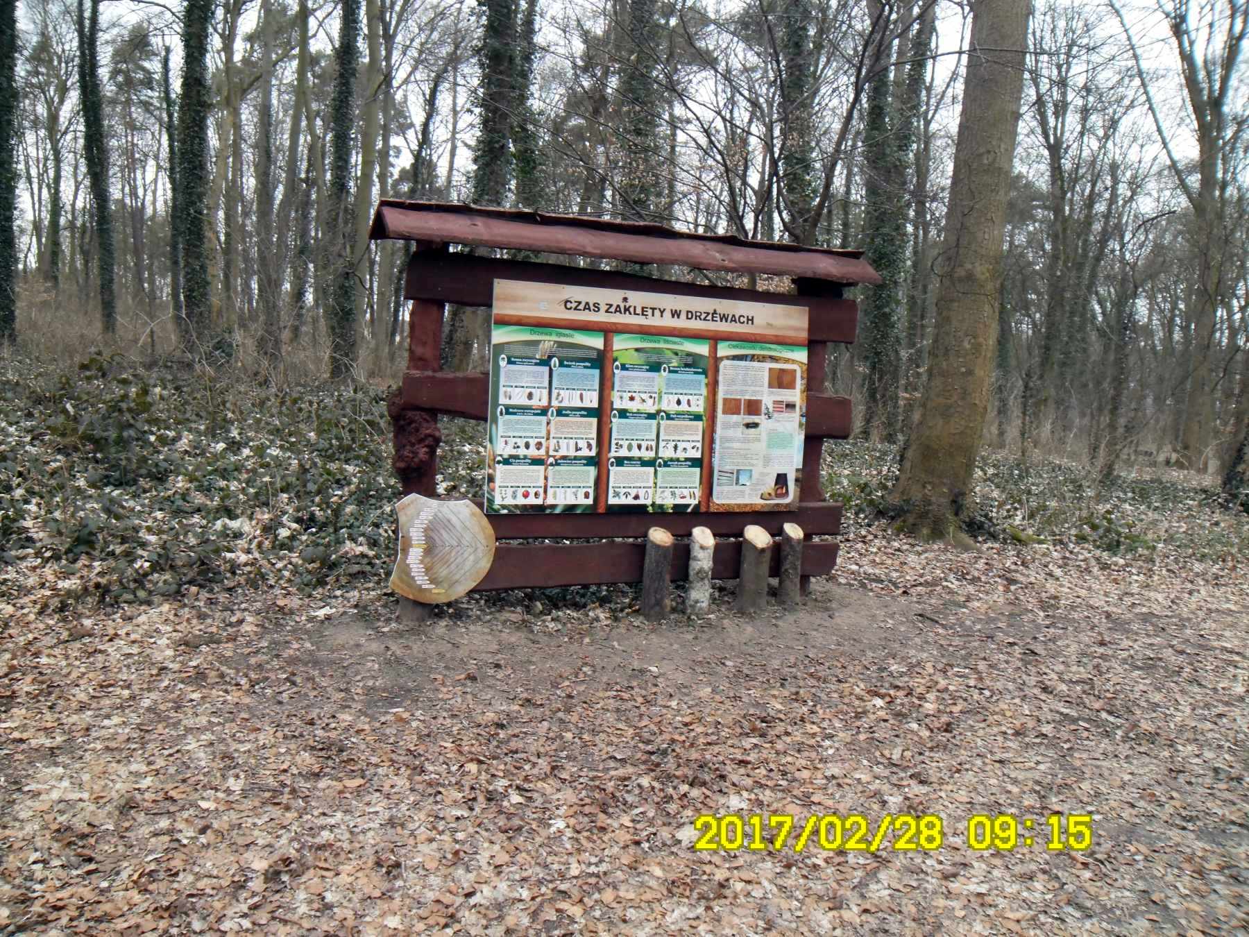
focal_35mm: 27
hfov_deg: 65.3
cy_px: 468
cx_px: 624
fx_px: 974
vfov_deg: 51.4
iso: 200
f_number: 3.5
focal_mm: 4.9
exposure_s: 1/45
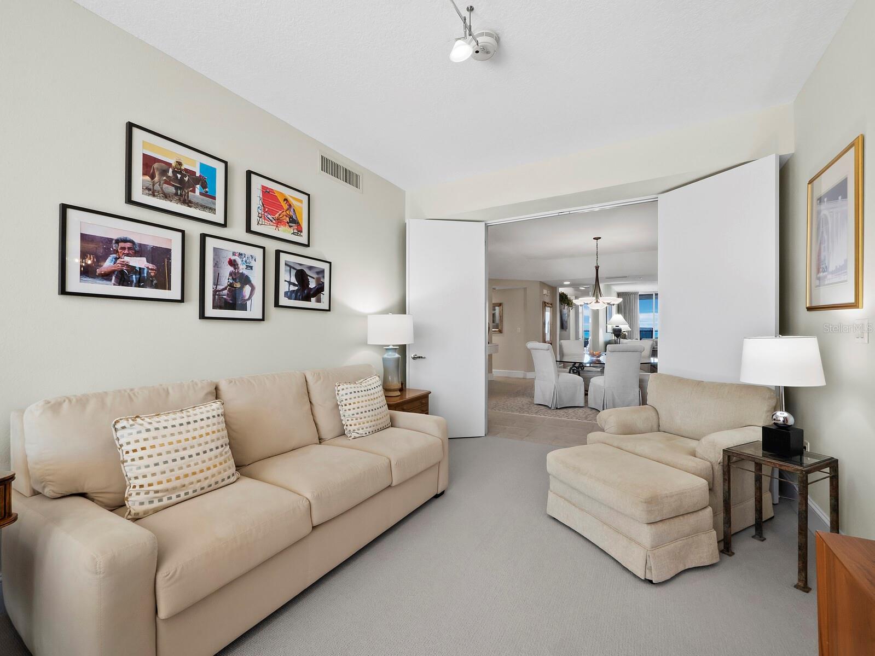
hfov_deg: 102.1
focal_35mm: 14
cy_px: 328
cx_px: 438
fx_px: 354
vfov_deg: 85.7
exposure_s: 1/10
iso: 400
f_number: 11
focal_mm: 7
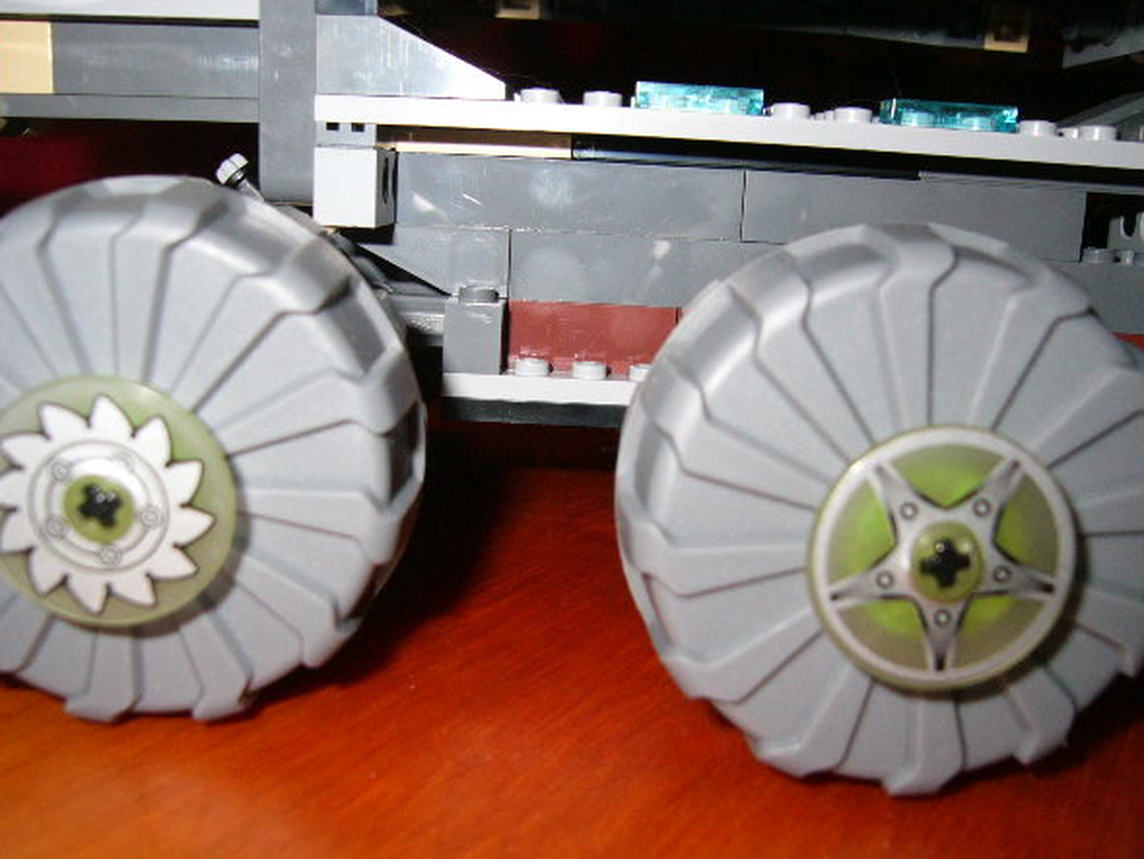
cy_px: 455
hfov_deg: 48.9
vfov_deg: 37.7
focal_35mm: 38
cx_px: 606
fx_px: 1256
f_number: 2.8
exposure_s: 1/60
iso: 100
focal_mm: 5.8
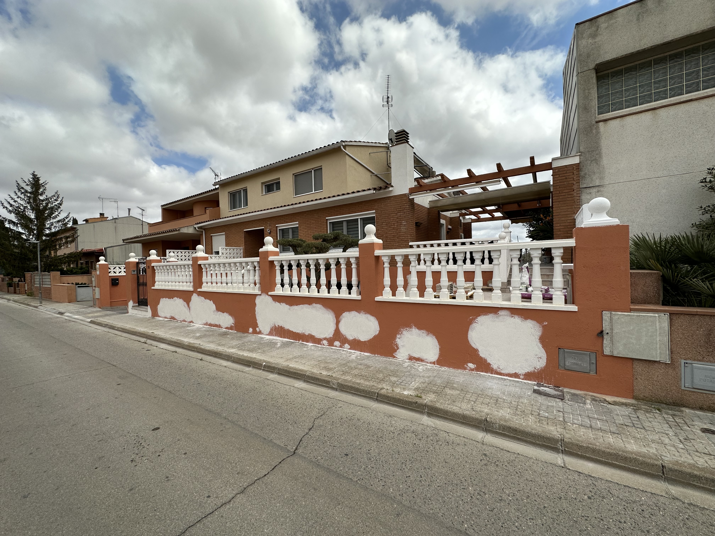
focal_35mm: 14
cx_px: 358
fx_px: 289
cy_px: 268
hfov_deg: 102.1
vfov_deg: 85.7
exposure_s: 1/2092
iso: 50
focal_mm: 2.22
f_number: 2.2
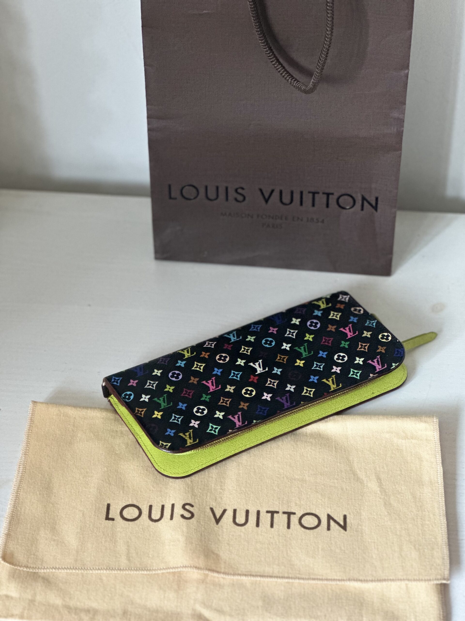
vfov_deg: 25.3
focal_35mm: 77
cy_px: 310
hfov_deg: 19.1
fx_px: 1379
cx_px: 232
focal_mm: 9
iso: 500
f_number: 2.8
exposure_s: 1/21
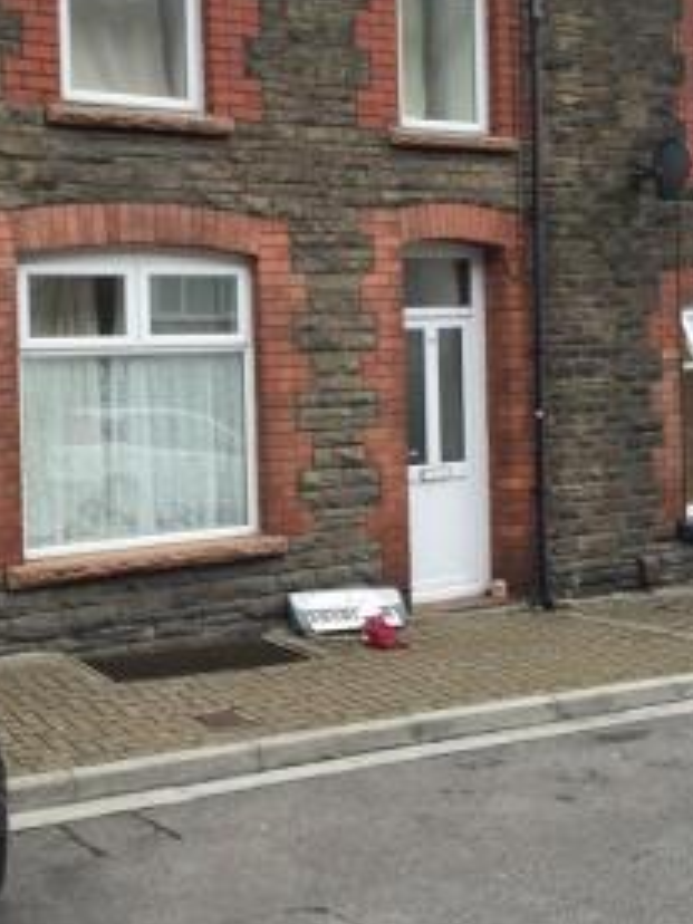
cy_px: 373
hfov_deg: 31.1
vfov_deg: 41.1
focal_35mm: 46
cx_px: 194
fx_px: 1228
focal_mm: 4.15
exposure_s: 1/128
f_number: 2.2
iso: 32
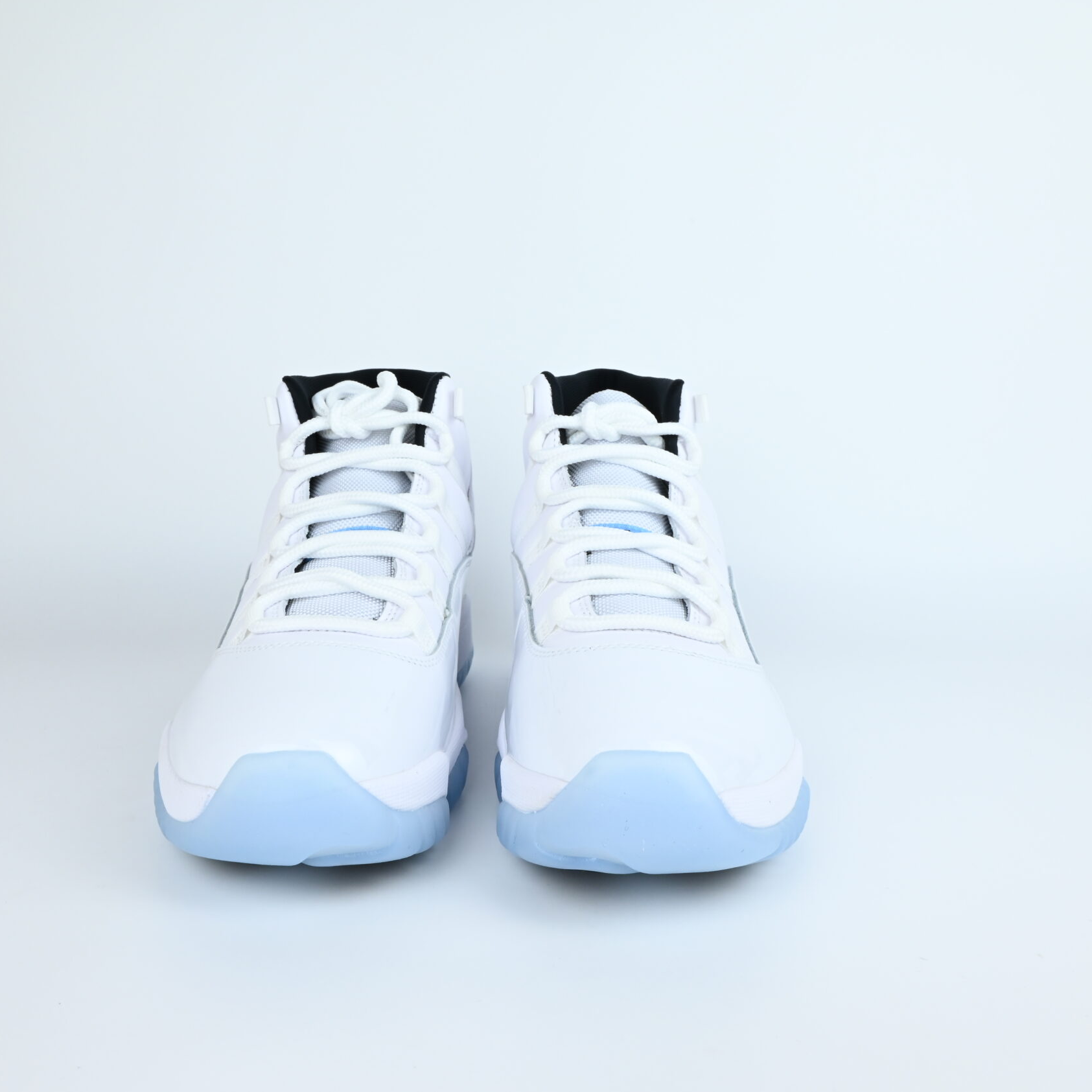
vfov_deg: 52.5
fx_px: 1106
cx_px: 485
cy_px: 541
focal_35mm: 31
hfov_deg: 52.4
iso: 800
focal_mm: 24
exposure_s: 1/125
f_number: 18
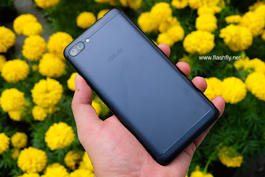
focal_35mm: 47
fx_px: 346
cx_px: 132
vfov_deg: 28.7
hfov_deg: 41.9
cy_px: 88
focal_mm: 31
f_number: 5.6
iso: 400
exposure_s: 1/800
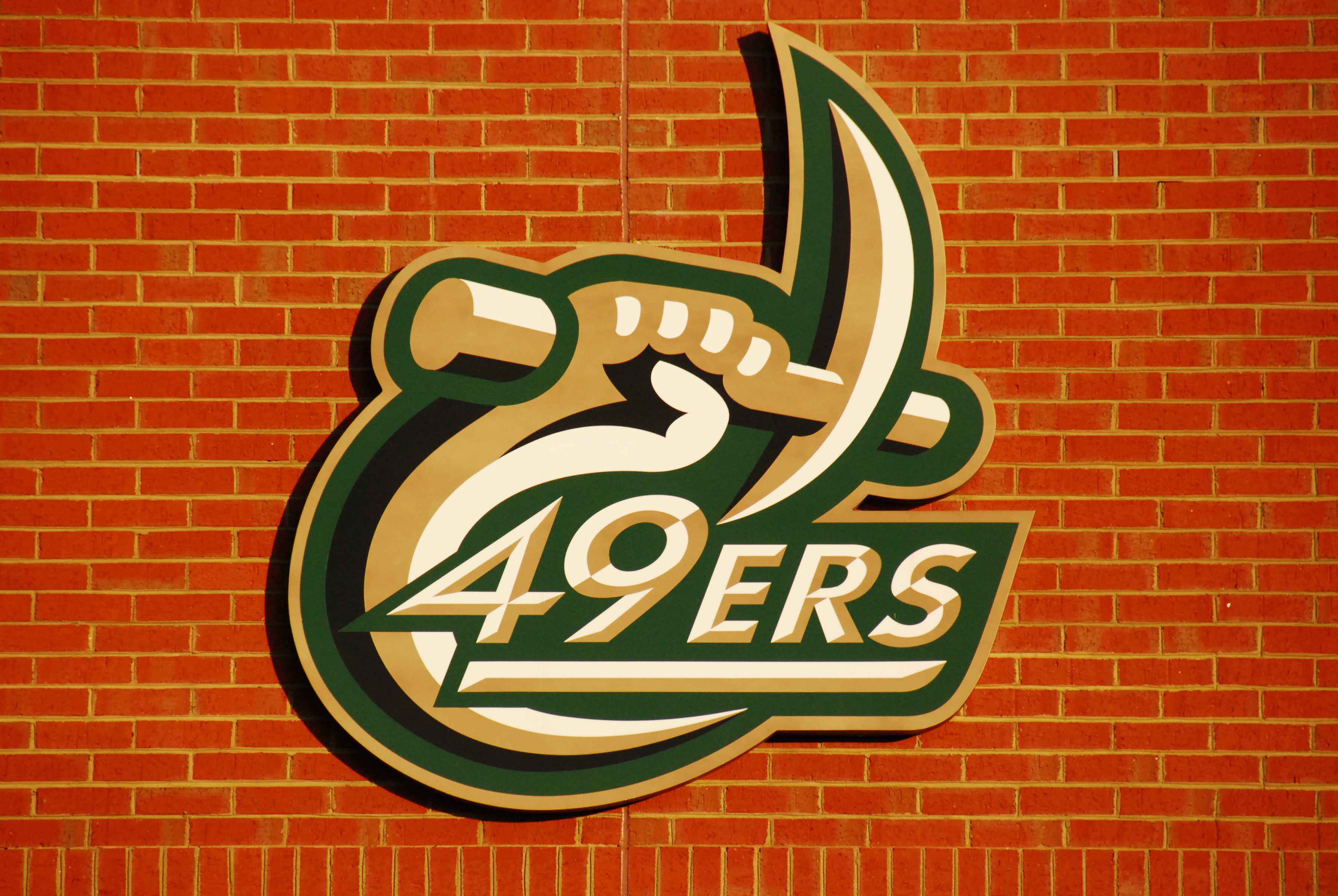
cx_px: 640
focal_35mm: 325
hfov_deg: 6.3
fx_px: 12094
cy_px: 462
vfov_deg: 4.2
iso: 640
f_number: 6.3
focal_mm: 200
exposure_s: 1/2500
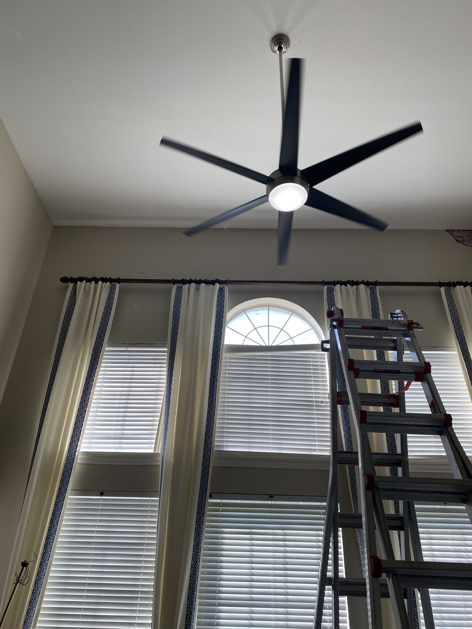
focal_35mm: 26
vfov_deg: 67.3
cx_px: 236
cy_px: 314
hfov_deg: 53.1
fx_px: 473
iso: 32
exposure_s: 1/235
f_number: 1.8
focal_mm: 4.25
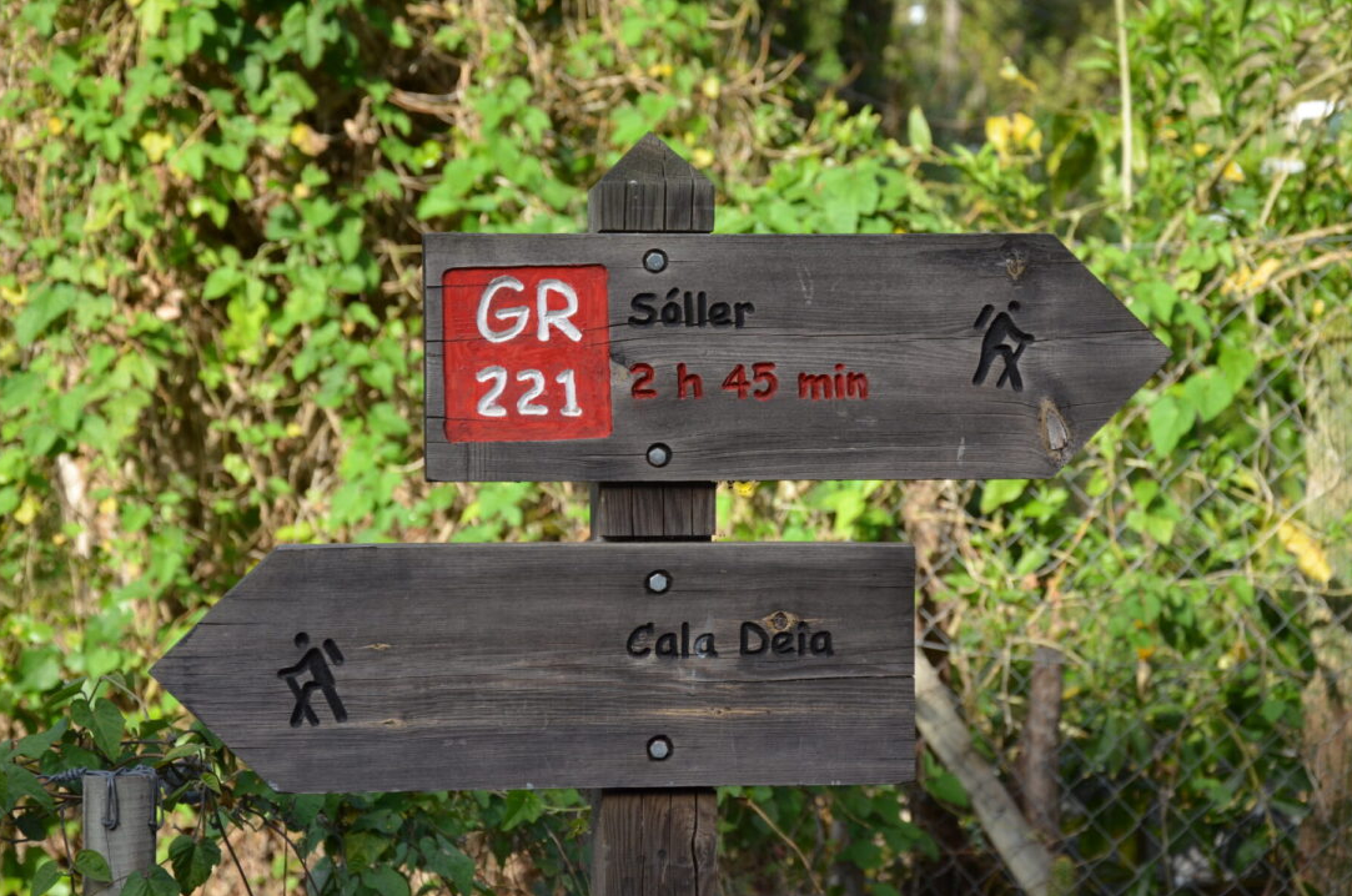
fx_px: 3861
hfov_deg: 19.9
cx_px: 717
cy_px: 416
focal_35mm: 103
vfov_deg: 13.2
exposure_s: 1/500
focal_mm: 62
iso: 400
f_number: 5.3
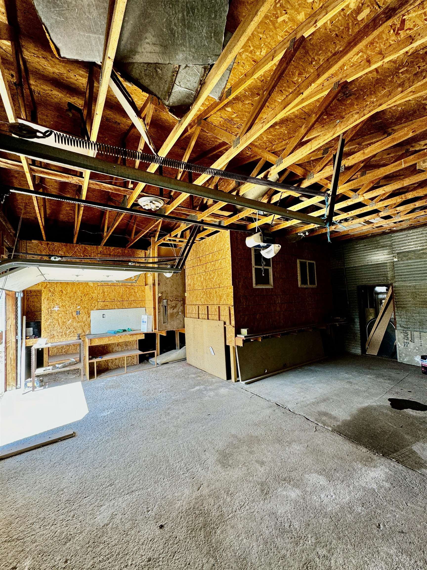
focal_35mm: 14
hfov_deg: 85.7
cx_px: 214
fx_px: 230
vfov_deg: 102.1
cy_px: 285
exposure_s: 1/99
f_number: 2.2
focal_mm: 2.22
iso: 125
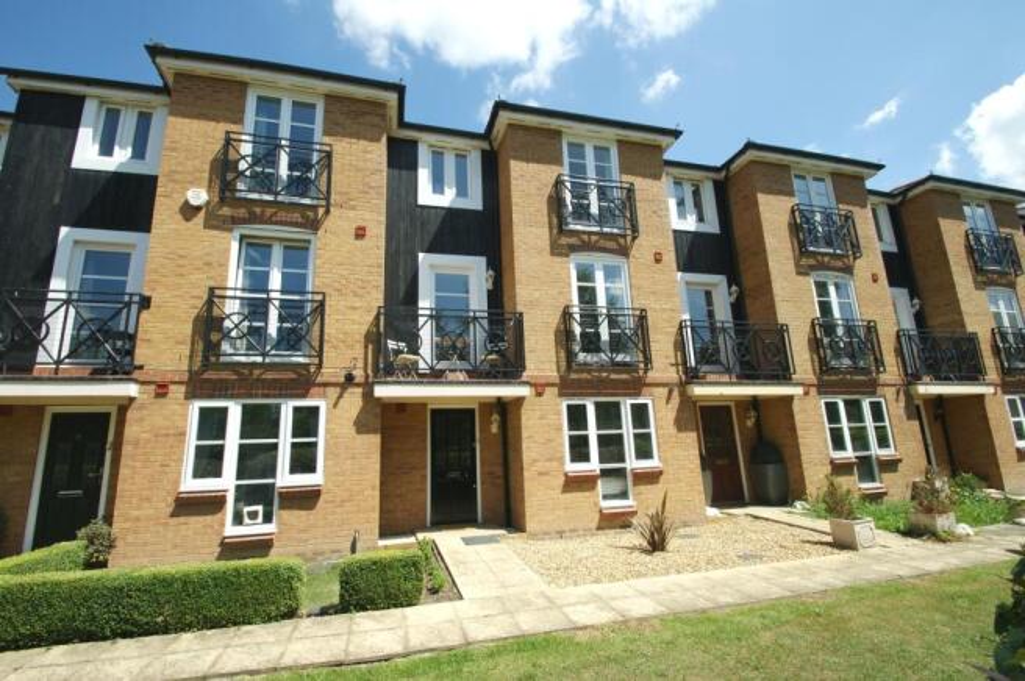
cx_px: 512
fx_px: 427
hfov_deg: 100.4
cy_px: 340
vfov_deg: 77.2
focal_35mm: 15
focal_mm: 10
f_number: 10
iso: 100
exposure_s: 1/125
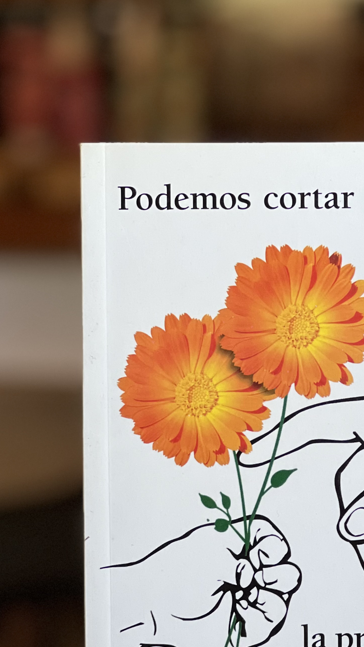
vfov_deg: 16.3
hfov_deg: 9.2
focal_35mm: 131
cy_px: 449
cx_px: 311
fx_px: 2248
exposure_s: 1/40
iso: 200
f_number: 2.8
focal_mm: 9
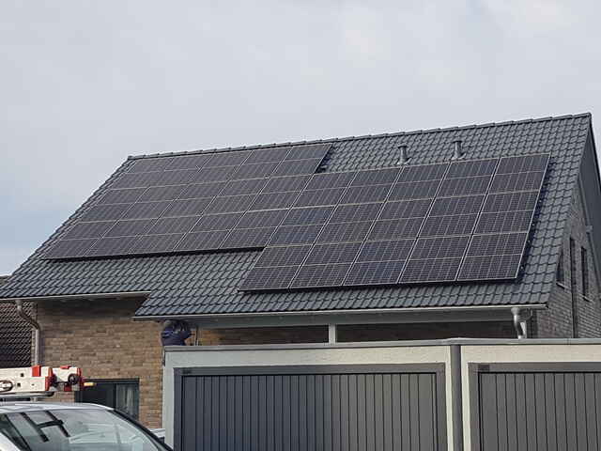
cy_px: 226
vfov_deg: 53.1
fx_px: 451
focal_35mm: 26
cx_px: 300
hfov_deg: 67.3
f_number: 1.7
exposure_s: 1/884
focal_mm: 4.2
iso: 40
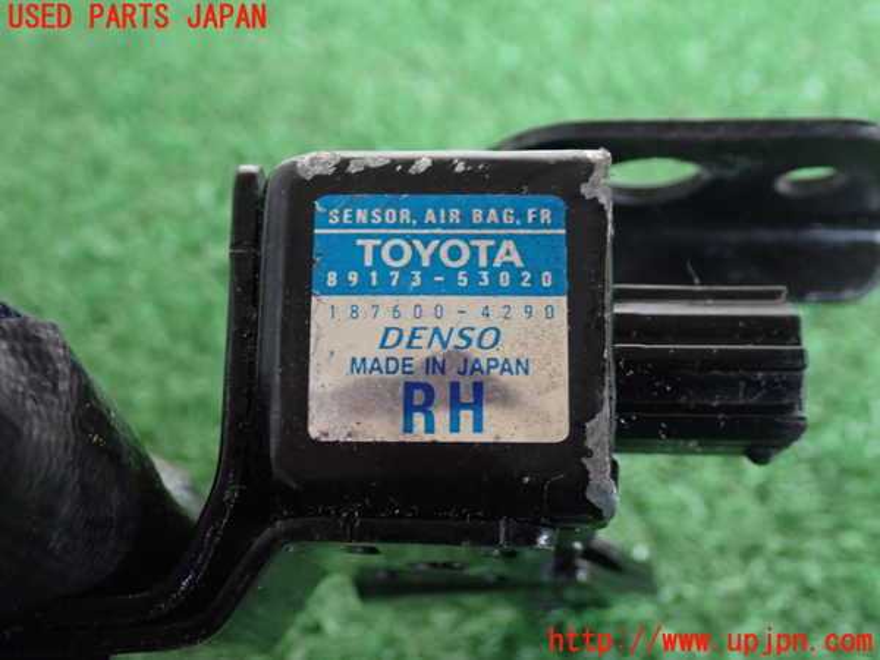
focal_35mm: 50
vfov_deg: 29.1
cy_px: 330
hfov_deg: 38.2
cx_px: 440
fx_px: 1271
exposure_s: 1/30
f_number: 3.2
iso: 800
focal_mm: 9.01
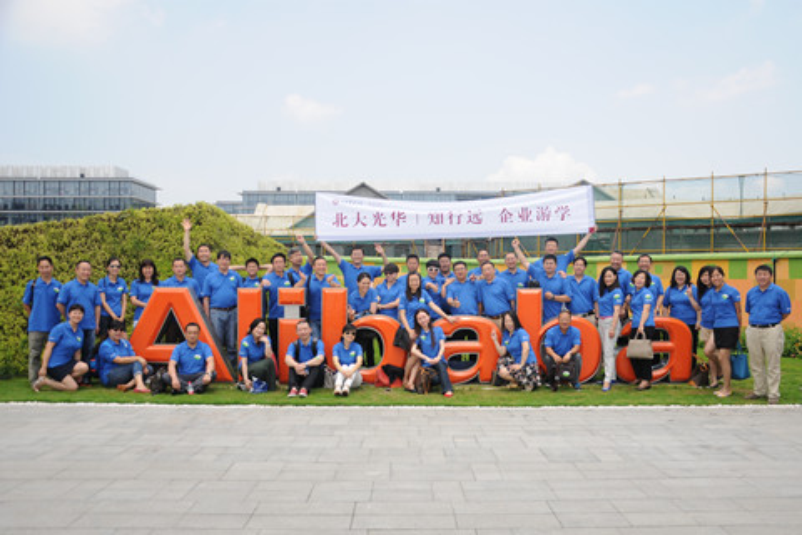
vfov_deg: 41.7
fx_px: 702
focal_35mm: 32
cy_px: 268
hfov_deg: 59.5
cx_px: 401
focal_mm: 21
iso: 200
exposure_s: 1/1000
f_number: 3.8
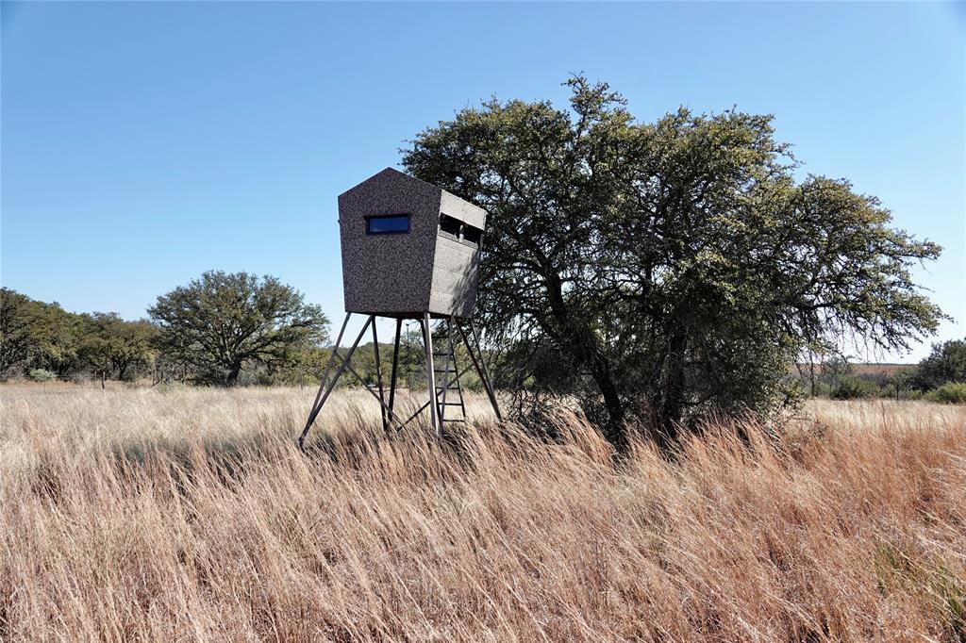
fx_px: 805
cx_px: 483
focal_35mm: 30
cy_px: 322
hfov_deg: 61.9
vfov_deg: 43.6
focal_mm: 11.03
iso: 100
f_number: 2.8
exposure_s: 1/1250
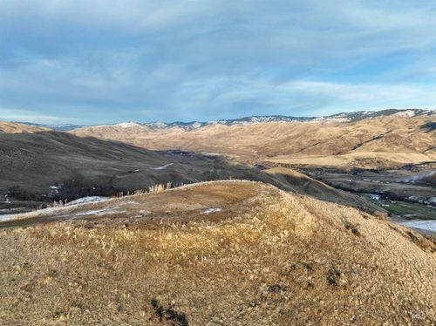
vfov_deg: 56.7
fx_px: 302
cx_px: 218
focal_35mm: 24
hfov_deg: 71.6
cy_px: 163
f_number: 2.8
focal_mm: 12.29
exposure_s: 1/500
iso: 110
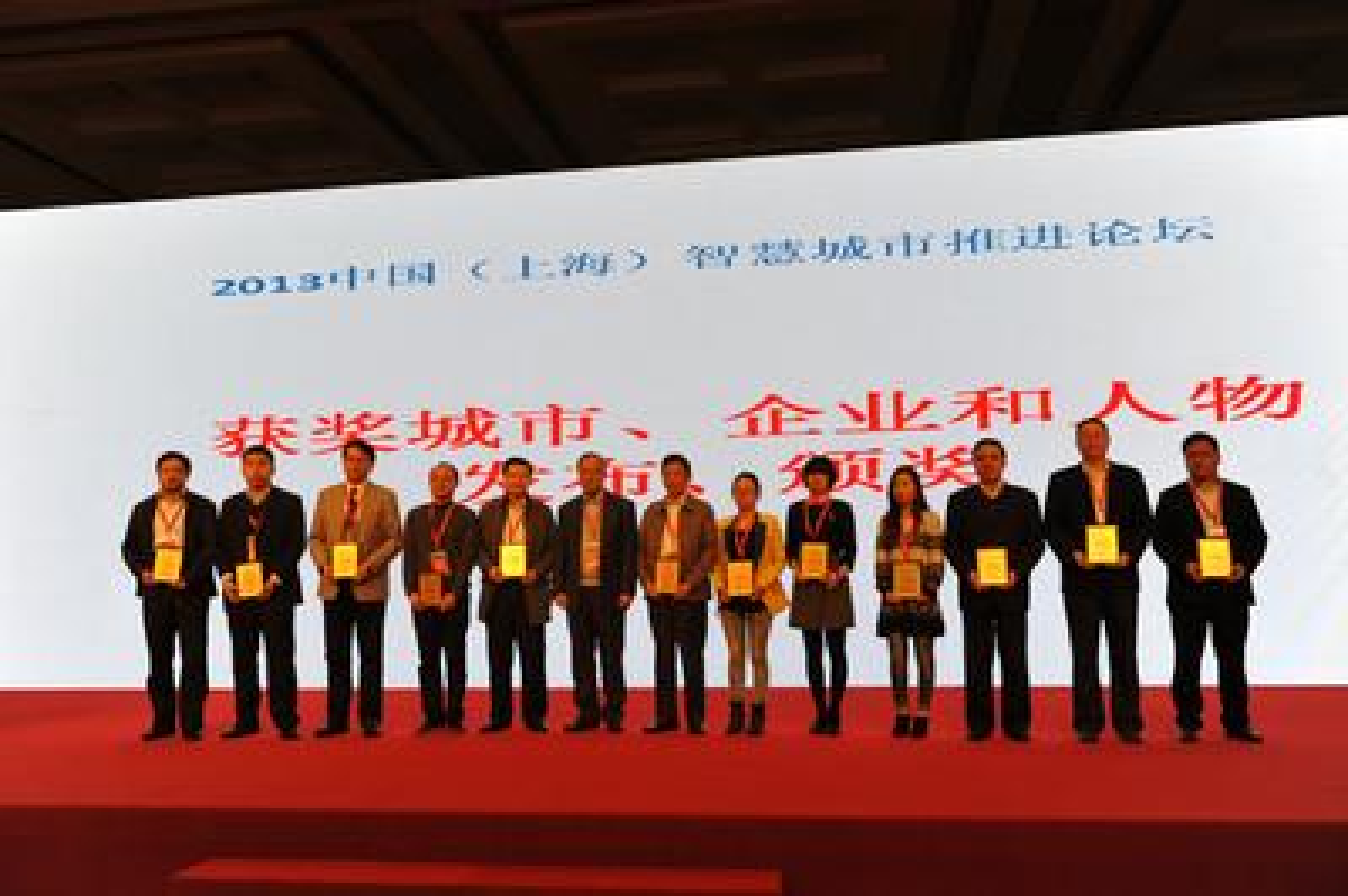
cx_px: 674
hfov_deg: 58.8
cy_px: 448
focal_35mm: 32
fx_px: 1197
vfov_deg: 41.0
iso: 320
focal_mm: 32
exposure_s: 1/100
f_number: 5
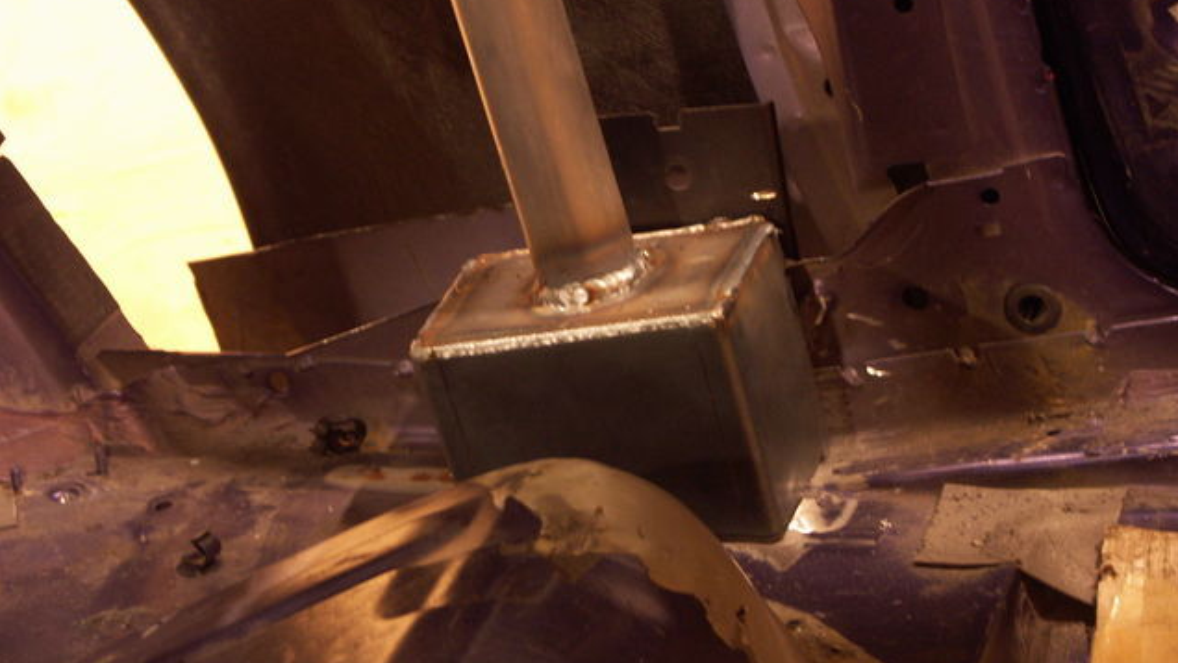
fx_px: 3530
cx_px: 591
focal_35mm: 113
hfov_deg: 18.9
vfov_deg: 10.7
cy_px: 328
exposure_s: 1/1.25
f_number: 3.5
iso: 200
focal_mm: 25.48
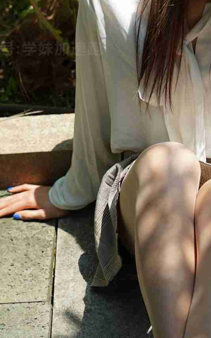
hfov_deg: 12.1
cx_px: 193
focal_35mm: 107
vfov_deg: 19.2
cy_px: 294
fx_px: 984
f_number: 4
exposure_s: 1/320
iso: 100
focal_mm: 50
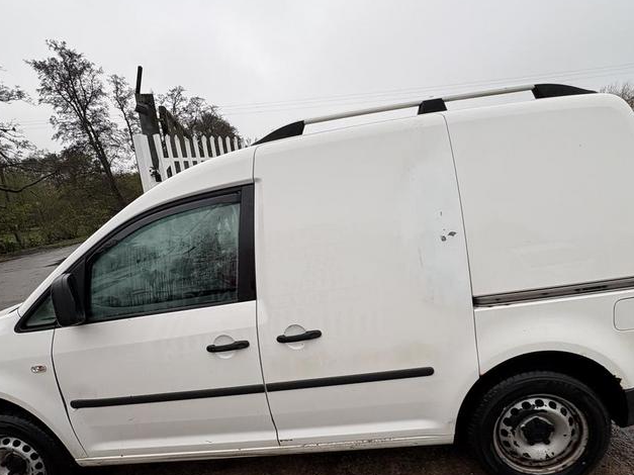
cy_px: 263
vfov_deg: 65.8
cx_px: 329
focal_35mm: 20
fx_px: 366
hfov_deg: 81.7
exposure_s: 1/189
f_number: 2.2
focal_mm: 2.22
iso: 40
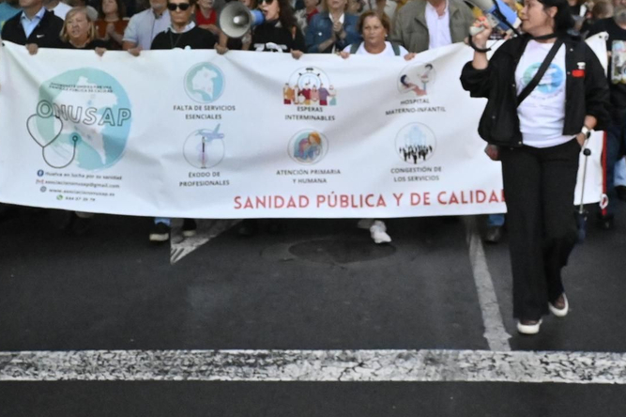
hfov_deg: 28.1
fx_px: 1251
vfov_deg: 18.4
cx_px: 309
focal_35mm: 72
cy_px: -10
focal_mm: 20
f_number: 3.8
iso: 5000
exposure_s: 1/250
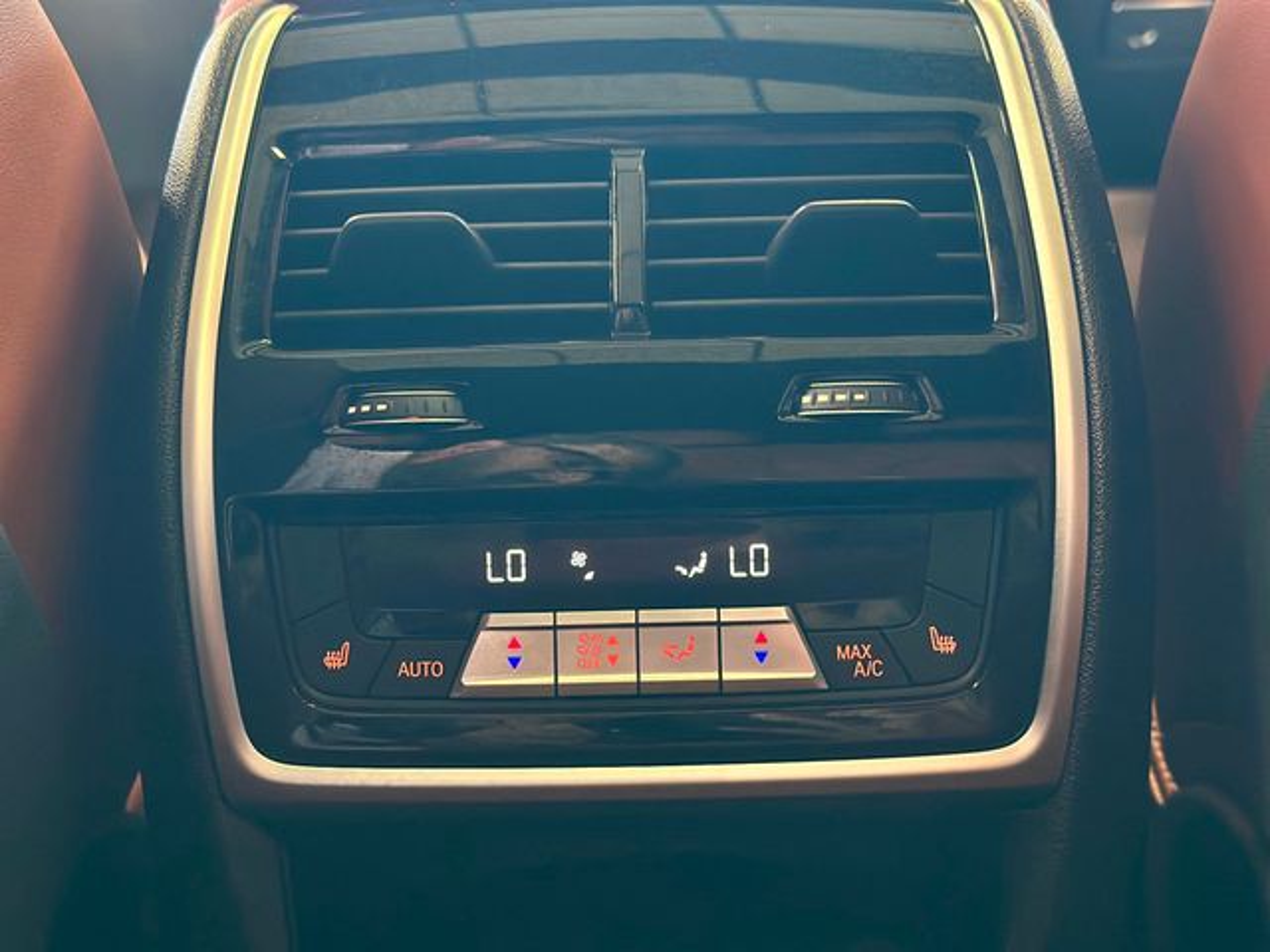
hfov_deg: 39.7
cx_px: 635
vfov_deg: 30.3
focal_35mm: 48
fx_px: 1761
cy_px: 476
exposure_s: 1/24
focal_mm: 6.86
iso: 640
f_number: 1.78
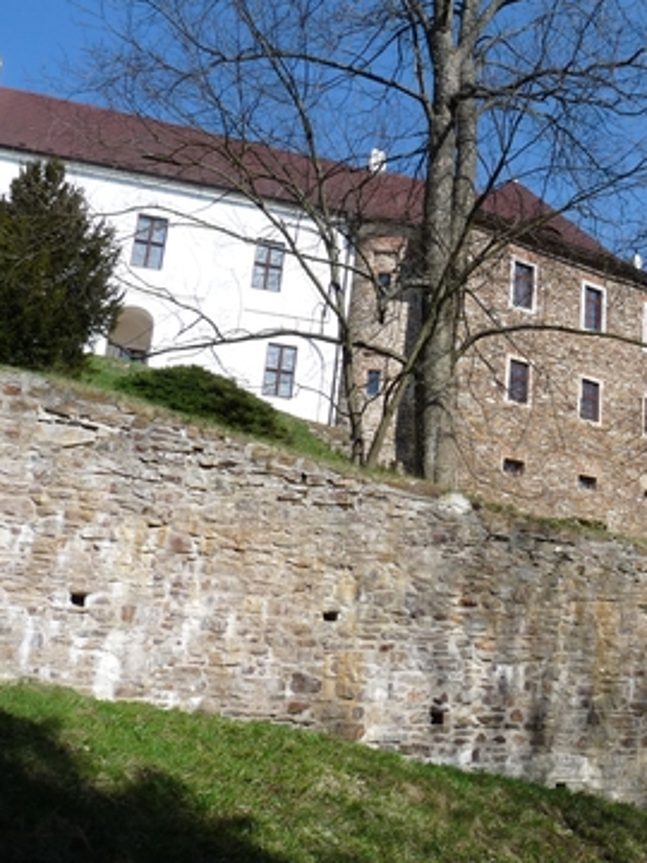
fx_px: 1196
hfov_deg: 27.6
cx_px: 716
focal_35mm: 48
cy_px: 357
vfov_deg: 39.5
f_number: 5.6
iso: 100
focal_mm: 4.8
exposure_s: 1/400
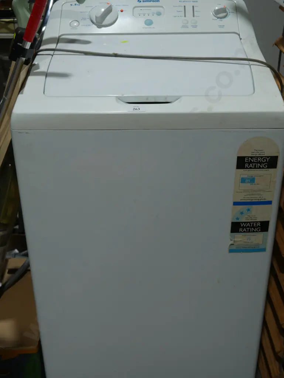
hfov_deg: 29.1
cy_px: 189
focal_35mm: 50
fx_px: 546
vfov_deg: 38.2
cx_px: 142
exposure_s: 1/125
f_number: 5.3
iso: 200
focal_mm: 25
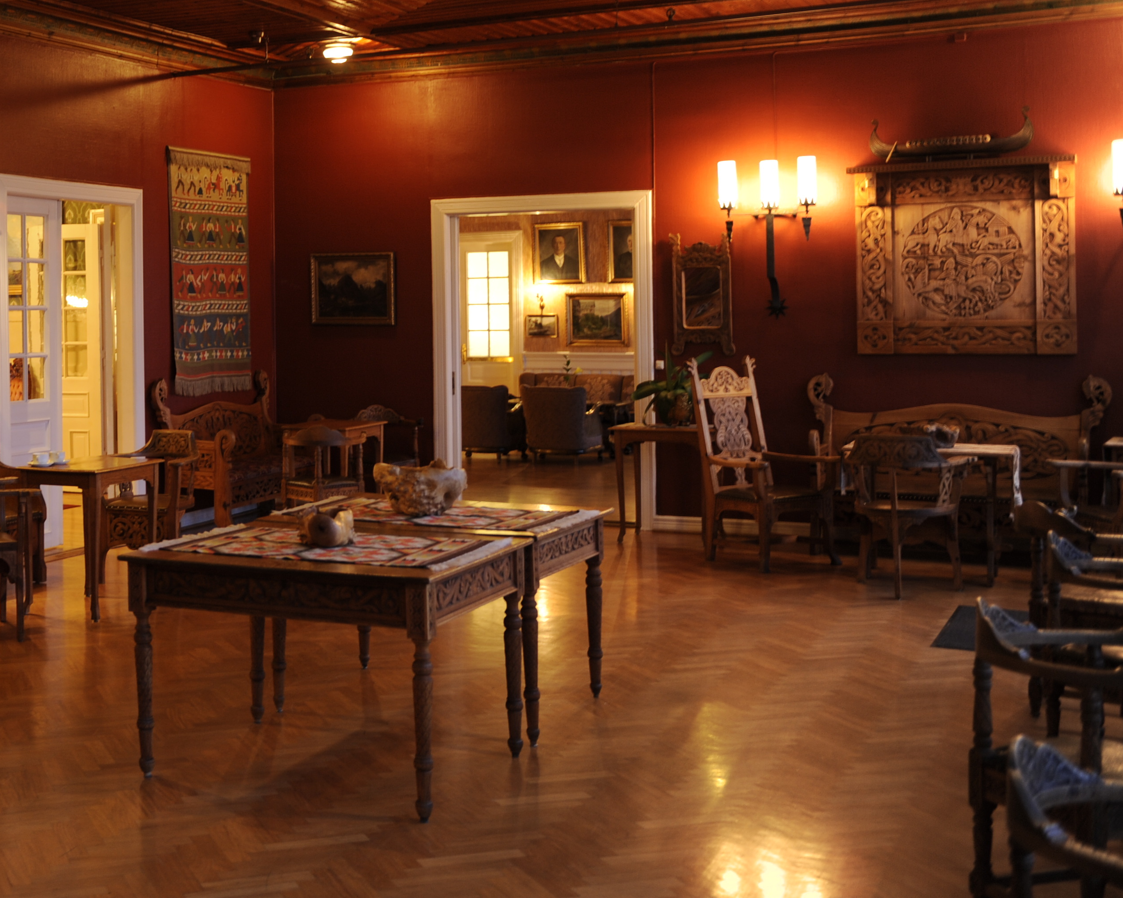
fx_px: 1629
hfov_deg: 36.5
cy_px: 279
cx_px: 195
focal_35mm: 49
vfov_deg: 30.5
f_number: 2.8
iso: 320
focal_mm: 31
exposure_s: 1/5
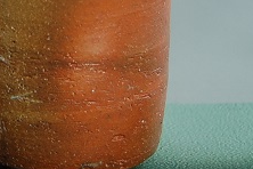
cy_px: 7
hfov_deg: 12.9
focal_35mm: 154
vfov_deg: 8.9
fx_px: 1082
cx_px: -66
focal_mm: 38
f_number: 5
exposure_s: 1/30
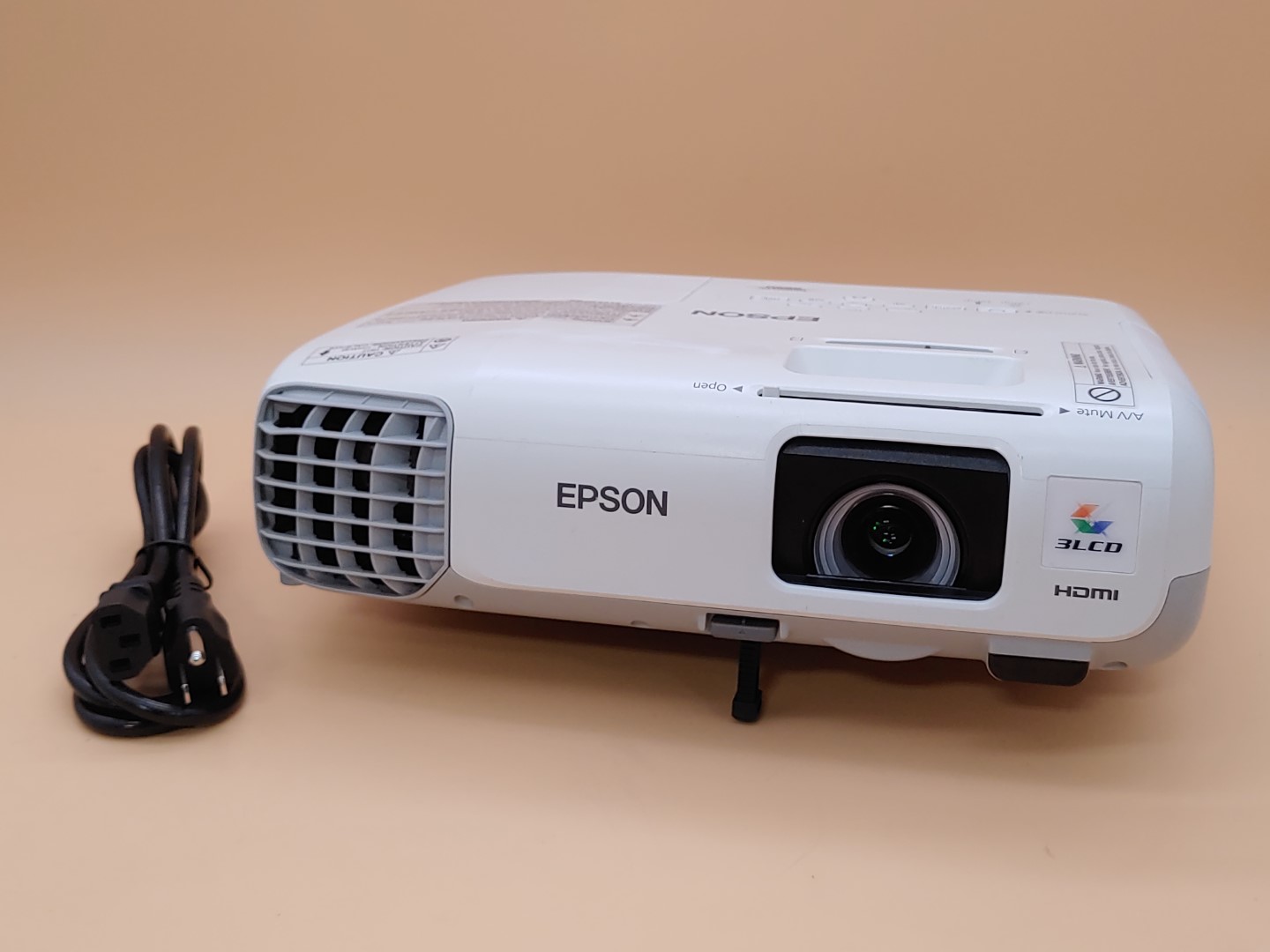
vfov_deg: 35.1
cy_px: 476
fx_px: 1504
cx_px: 635
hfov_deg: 45.8
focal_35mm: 41
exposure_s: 1/120
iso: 50
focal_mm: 4.36
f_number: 1.8
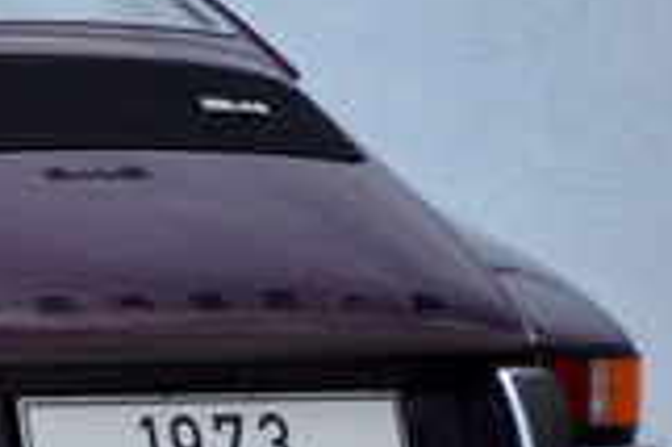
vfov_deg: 1.3
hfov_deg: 2.0
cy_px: 430
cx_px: -781
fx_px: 19345
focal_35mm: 1037
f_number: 6
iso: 320
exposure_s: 1/500
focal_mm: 145
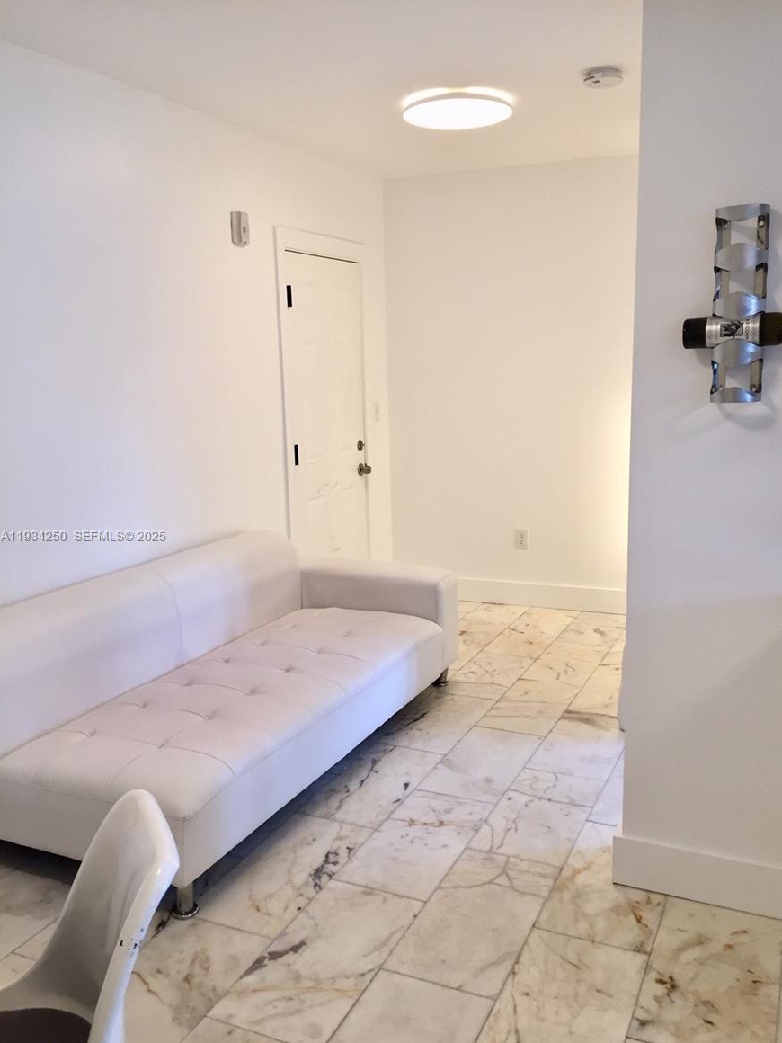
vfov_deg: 60.0
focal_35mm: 30
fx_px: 904
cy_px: 537
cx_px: 403
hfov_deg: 46.8
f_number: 2.2
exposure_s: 1/40
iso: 32
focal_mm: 4.15
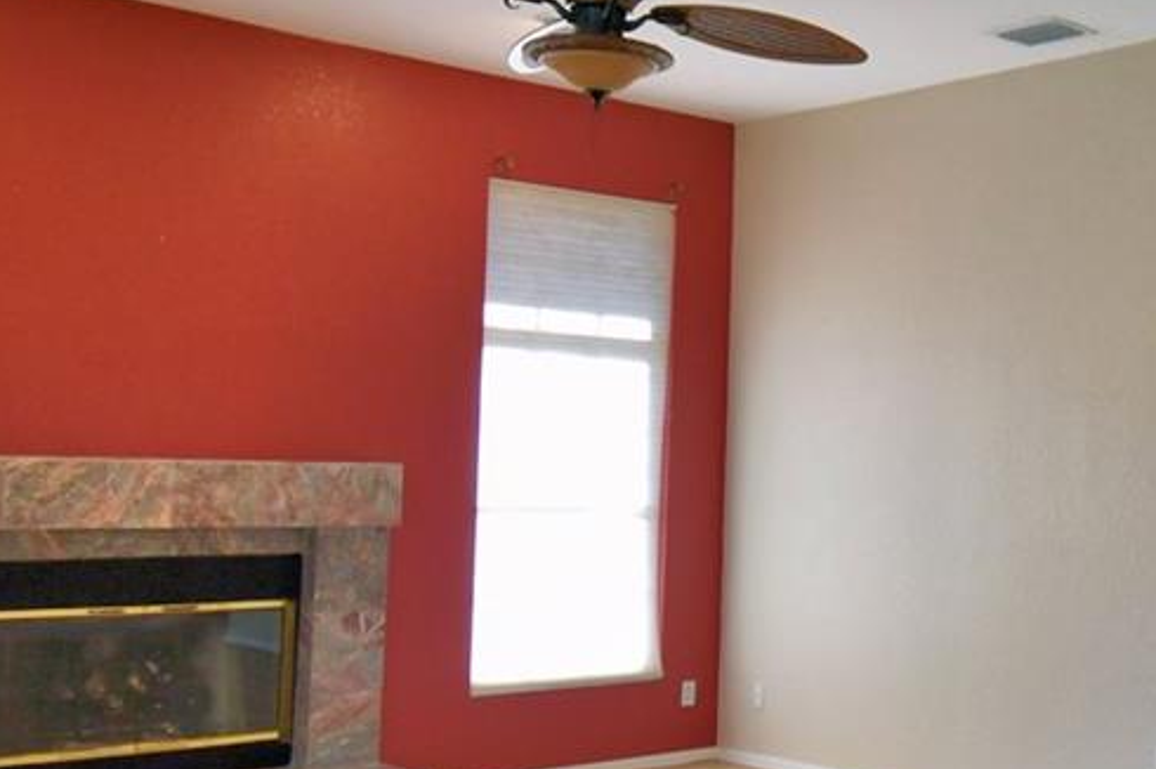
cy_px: 399
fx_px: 1572
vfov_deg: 27.5
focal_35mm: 49
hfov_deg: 36.7
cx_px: 1123
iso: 360
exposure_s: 1/125
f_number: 4.5
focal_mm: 10
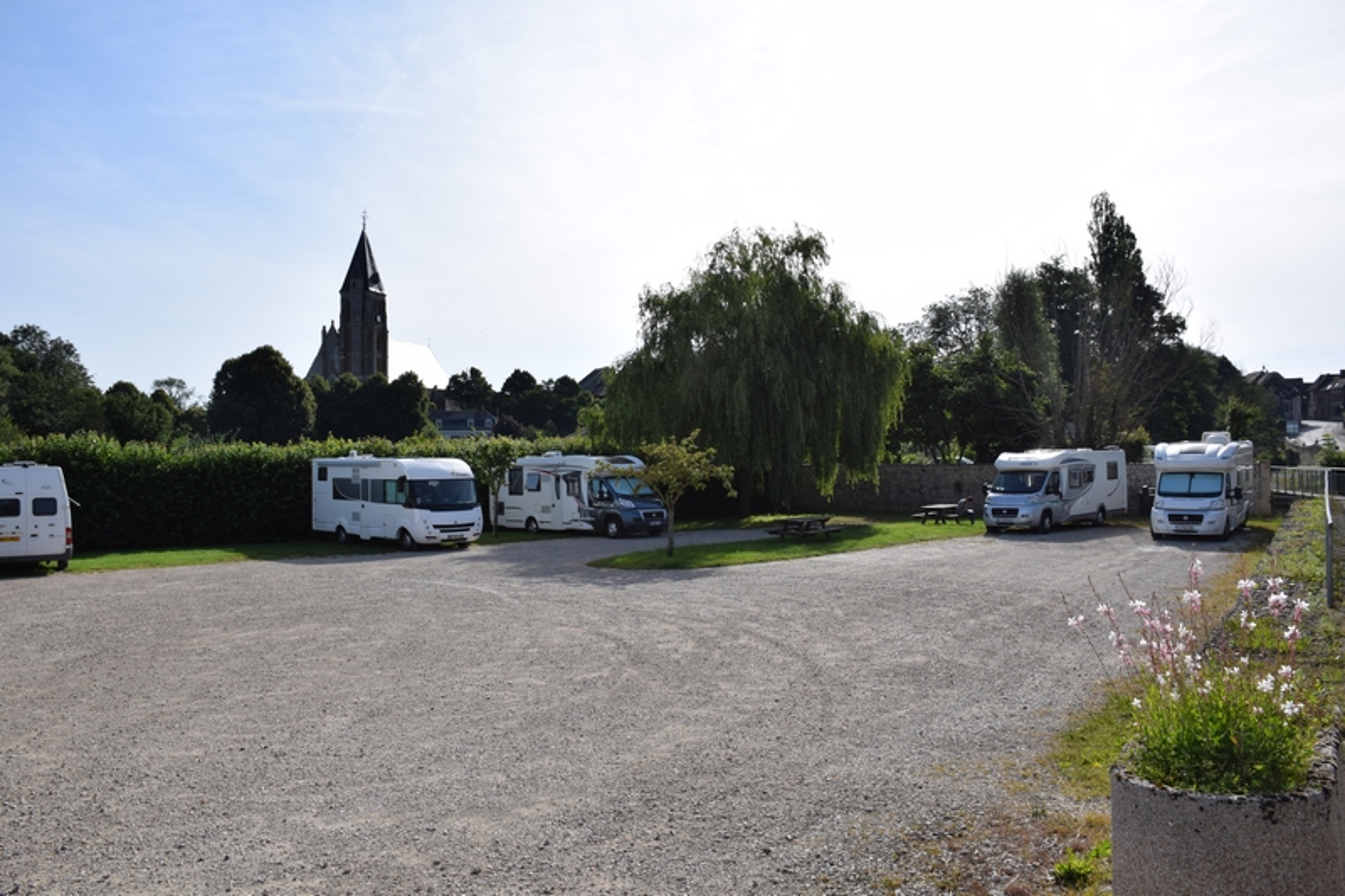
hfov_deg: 67.4
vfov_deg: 47.9
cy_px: 448
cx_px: 672
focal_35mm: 27
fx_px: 1008
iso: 200
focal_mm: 18
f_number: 10
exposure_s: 1/400
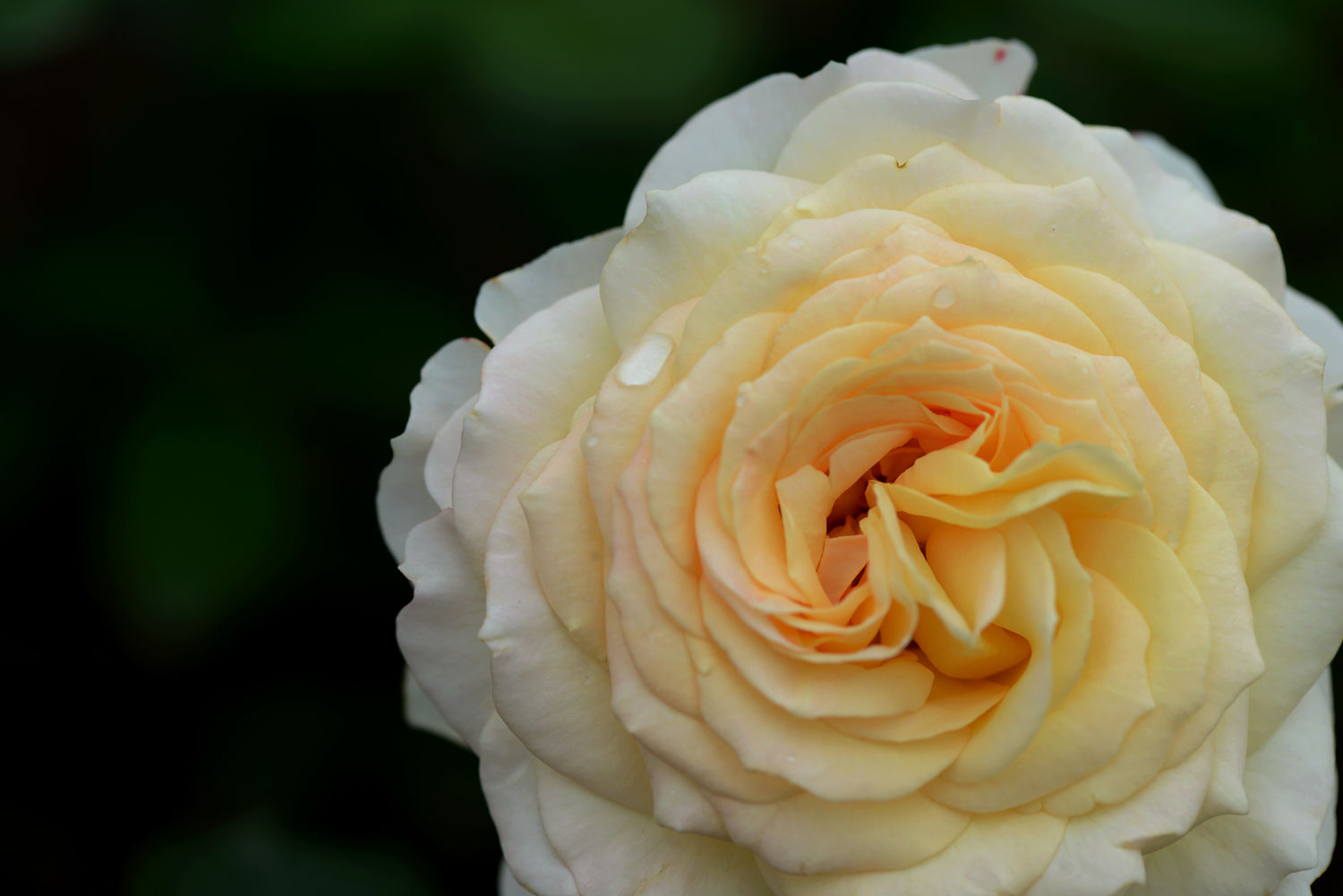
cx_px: 672
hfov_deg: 19.5
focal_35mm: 105
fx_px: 3918
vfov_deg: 13.0
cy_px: 448
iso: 160
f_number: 5.6
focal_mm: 105
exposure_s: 1/640
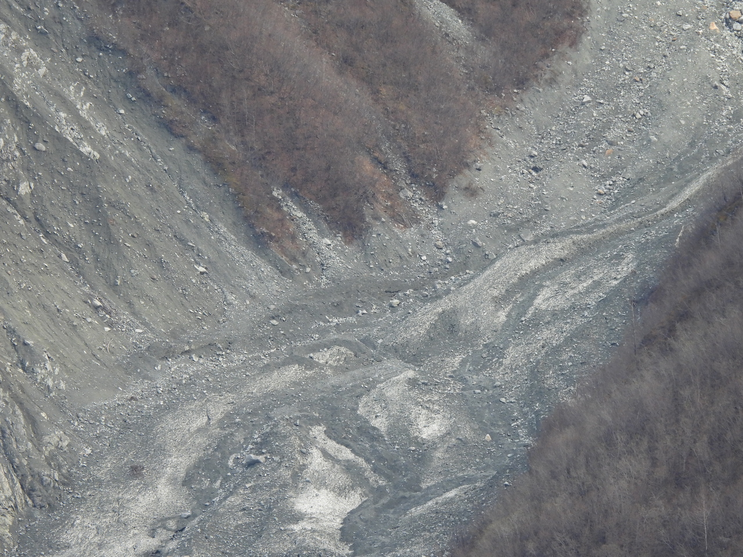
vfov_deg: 1.9
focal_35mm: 800
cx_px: 372
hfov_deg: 2.5
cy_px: 278
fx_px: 17171
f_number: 5.6
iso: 220
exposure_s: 1/500
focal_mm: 143
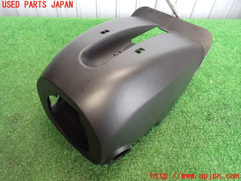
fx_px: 174
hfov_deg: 69.4
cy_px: 90
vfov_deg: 54.9
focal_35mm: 25
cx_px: 120
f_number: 2.8
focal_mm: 4.5
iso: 800
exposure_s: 1/30
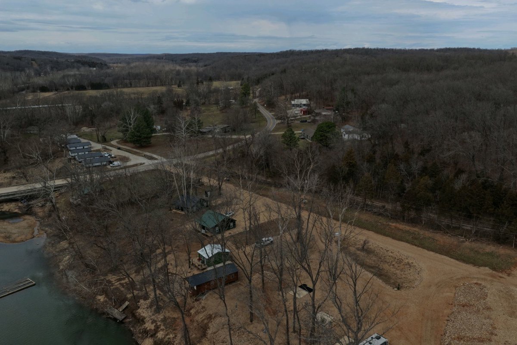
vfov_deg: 46.4
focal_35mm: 28
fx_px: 402
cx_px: 258
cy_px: 172
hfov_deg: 65.5
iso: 200
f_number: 2.8
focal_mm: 14.45
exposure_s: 1/4000
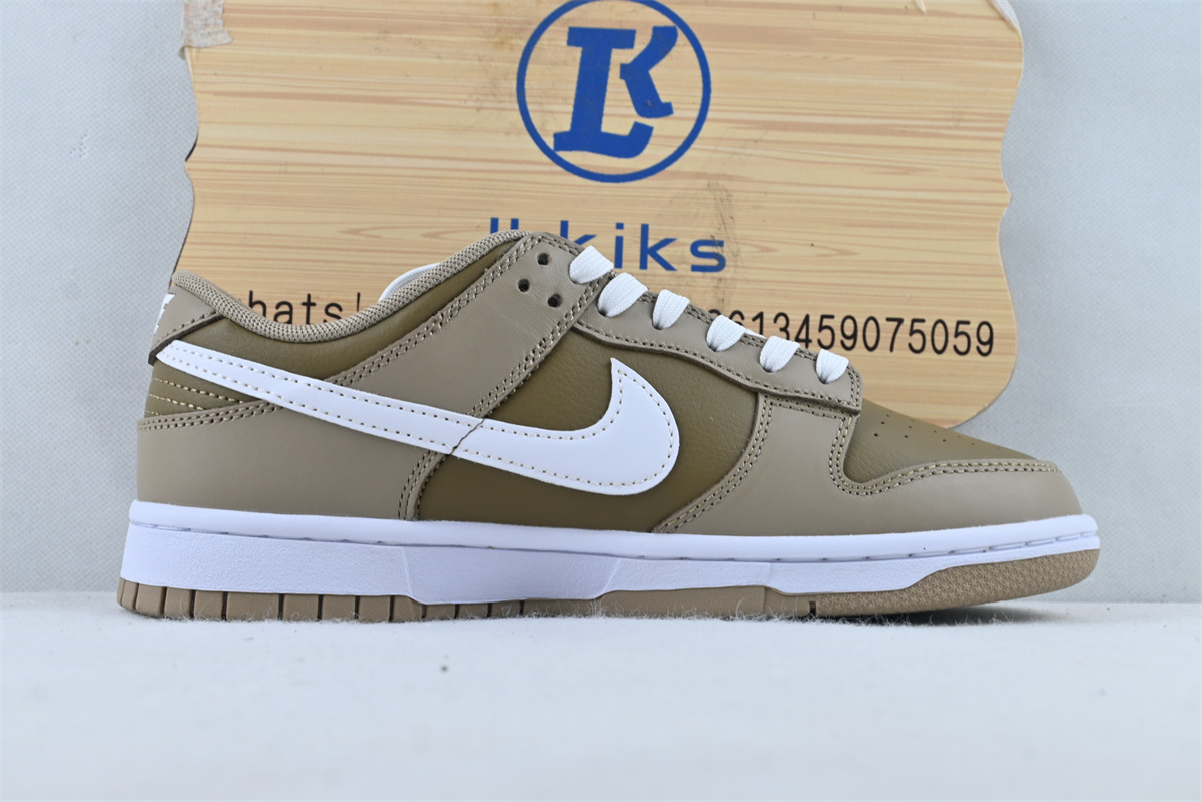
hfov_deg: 37.9
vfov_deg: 25.8
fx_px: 1753
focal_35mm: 52
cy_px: 401
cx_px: 601
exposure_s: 1/30
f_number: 7.1
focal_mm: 35
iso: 100
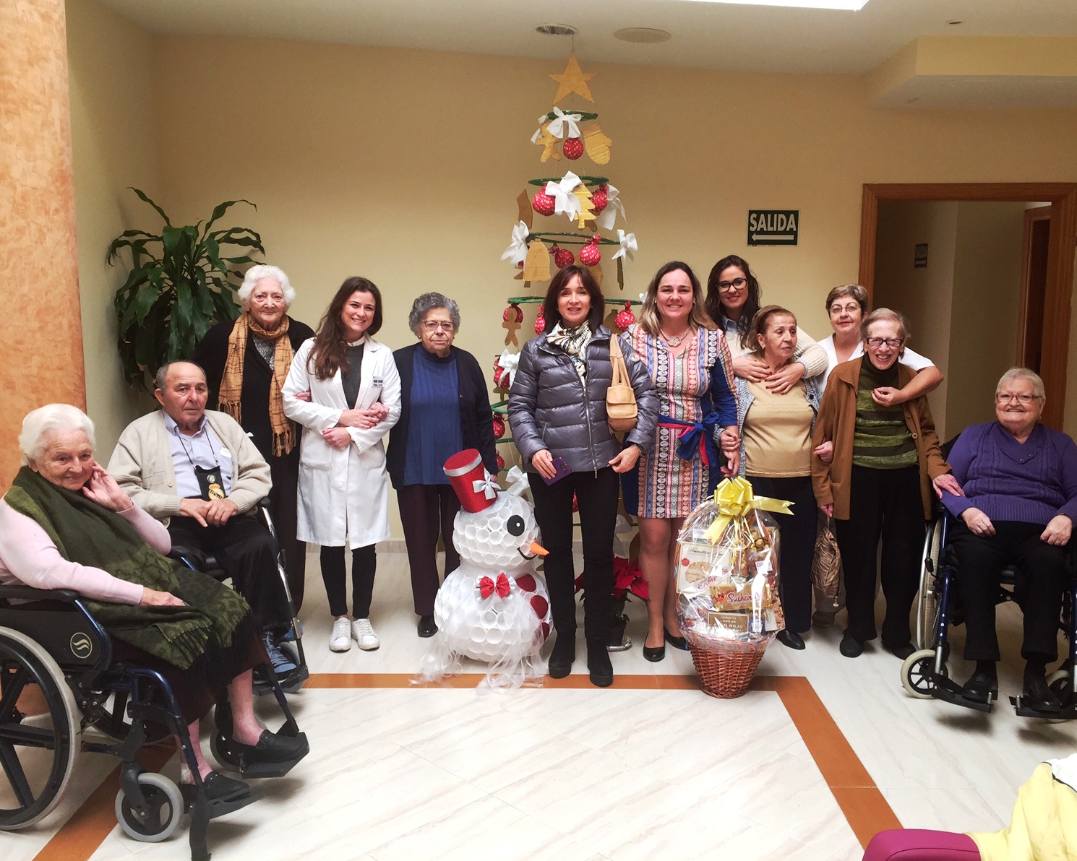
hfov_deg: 57.2
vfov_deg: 47.1
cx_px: 553
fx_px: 988
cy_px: 423
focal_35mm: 31
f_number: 2.2
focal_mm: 4.15
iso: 40
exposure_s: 1/50
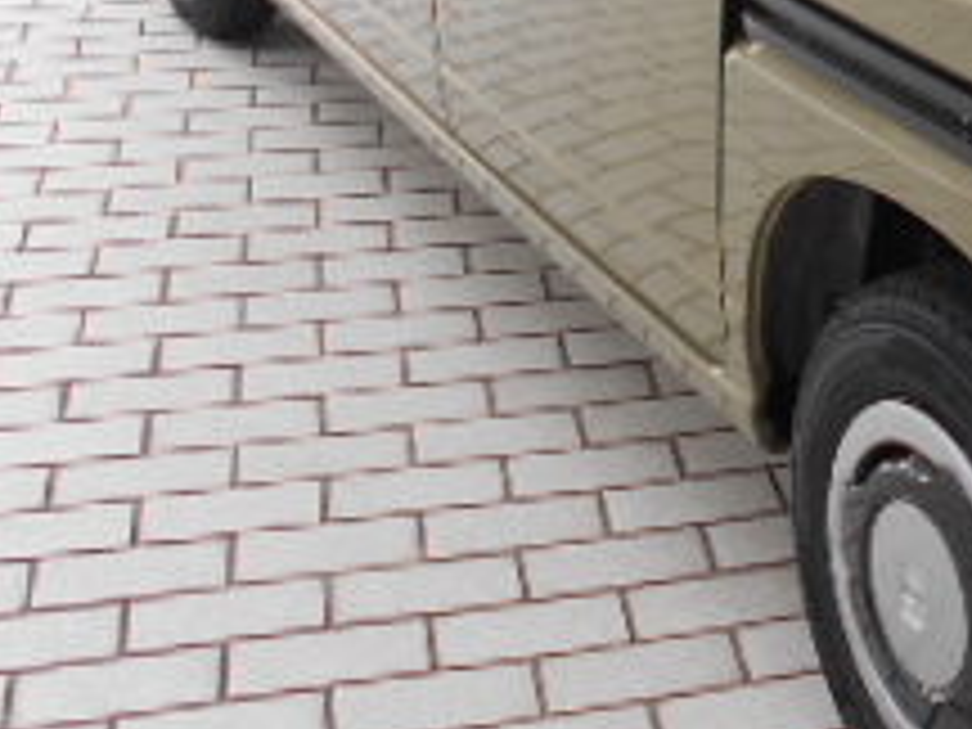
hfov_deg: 24.1
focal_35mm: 77
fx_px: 2162
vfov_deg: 17.8
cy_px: -230
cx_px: 1004
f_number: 3.2
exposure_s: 1/125
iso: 80
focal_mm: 4.6
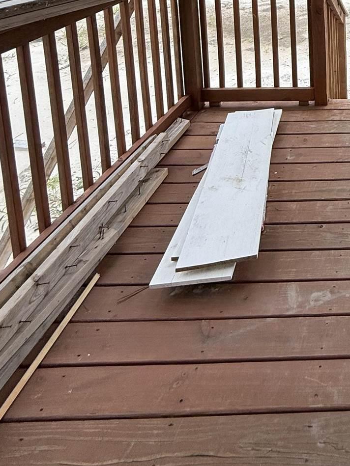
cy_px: -55
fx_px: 458
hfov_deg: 34.2
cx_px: 413
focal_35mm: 34
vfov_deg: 41.8
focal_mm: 2.22
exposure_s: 1/349
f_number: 2.2
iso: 50
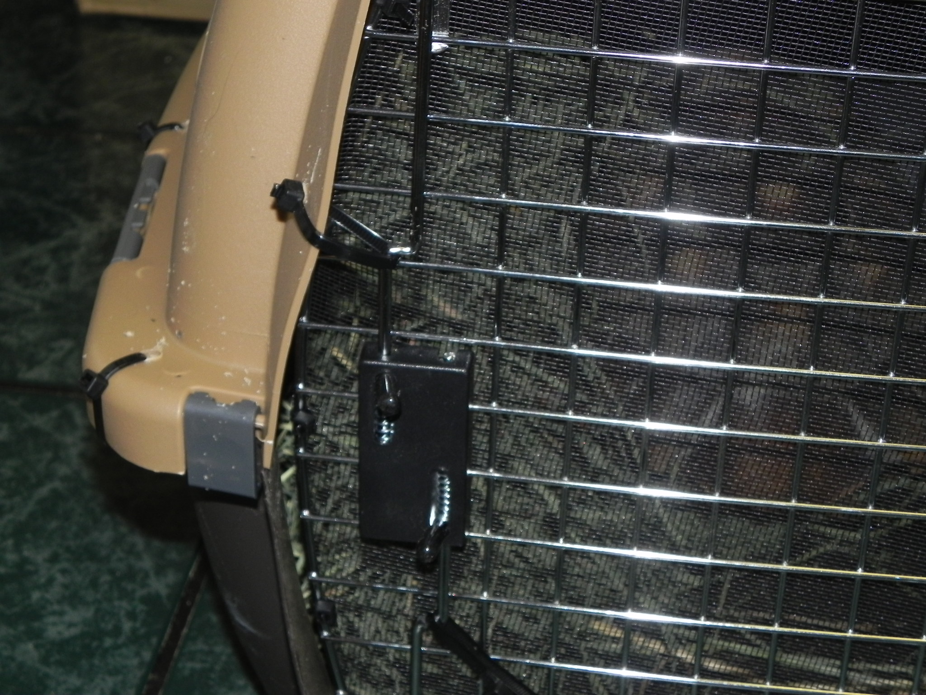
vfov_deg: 19.6
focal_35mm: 75
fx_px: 2006
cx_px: 463
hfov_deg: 26.0
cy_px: 348
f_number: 4
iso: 200
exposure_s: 1/30
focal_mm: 13.4
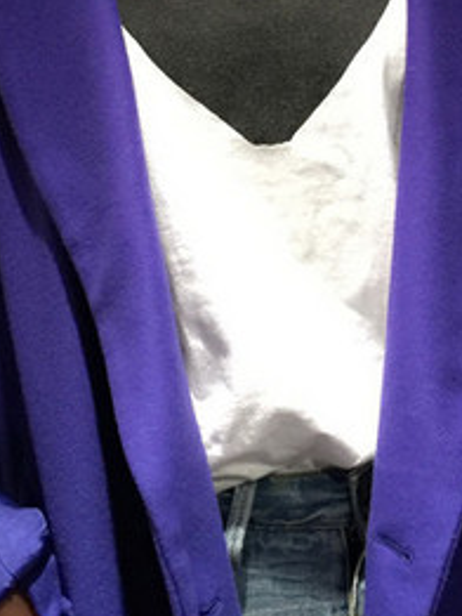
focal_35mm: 74
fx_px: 1316
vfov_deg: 25.6
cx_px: 269
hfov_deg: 19.9
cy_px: 79
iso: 125
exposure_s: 1/10
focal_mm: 4.15
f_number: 2.2
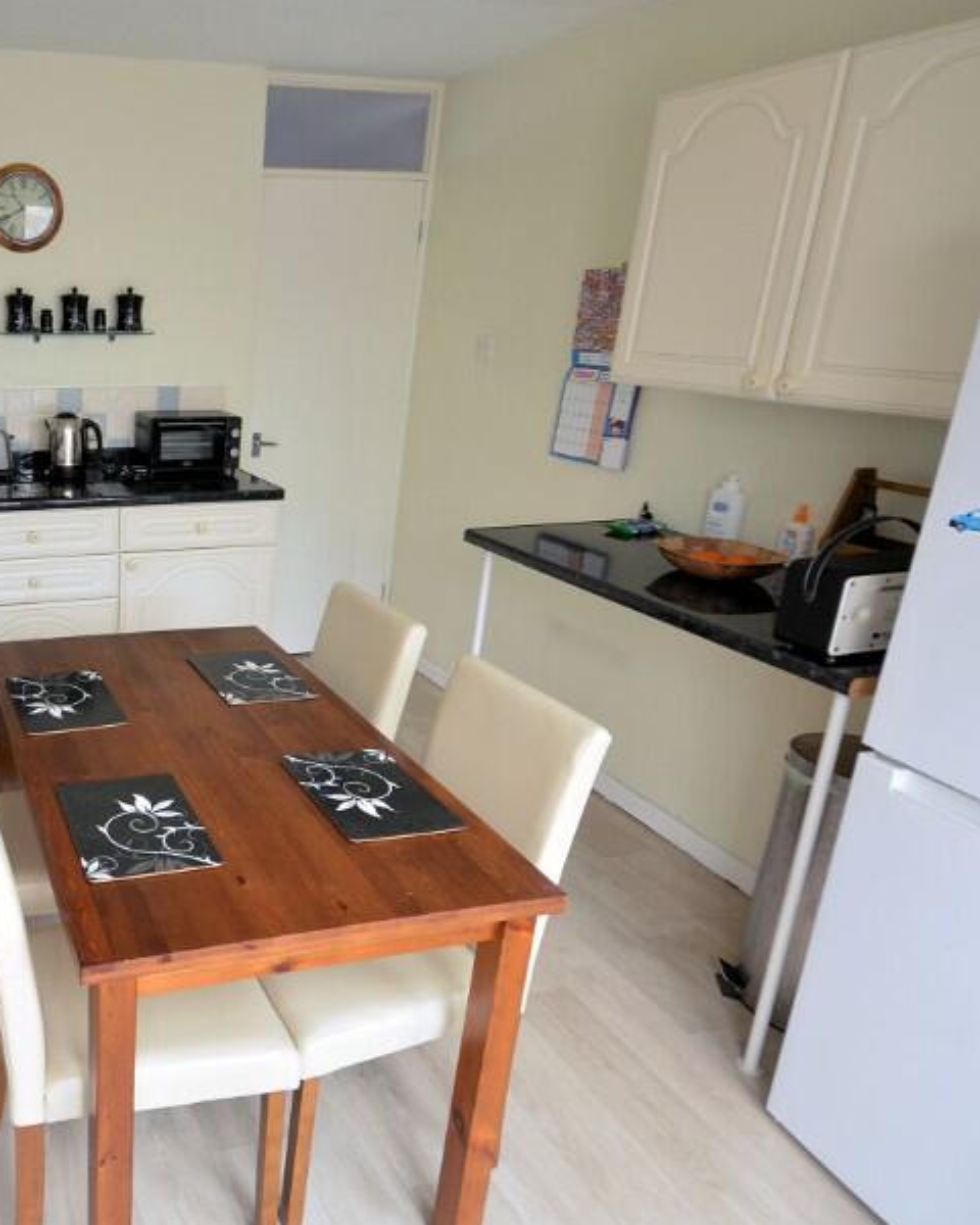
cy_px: 590
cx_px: 102
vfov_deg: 70.3
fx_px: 870
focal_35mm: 24
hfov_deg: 51.9
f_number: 8
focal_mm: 10
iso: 400
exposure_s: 1/2
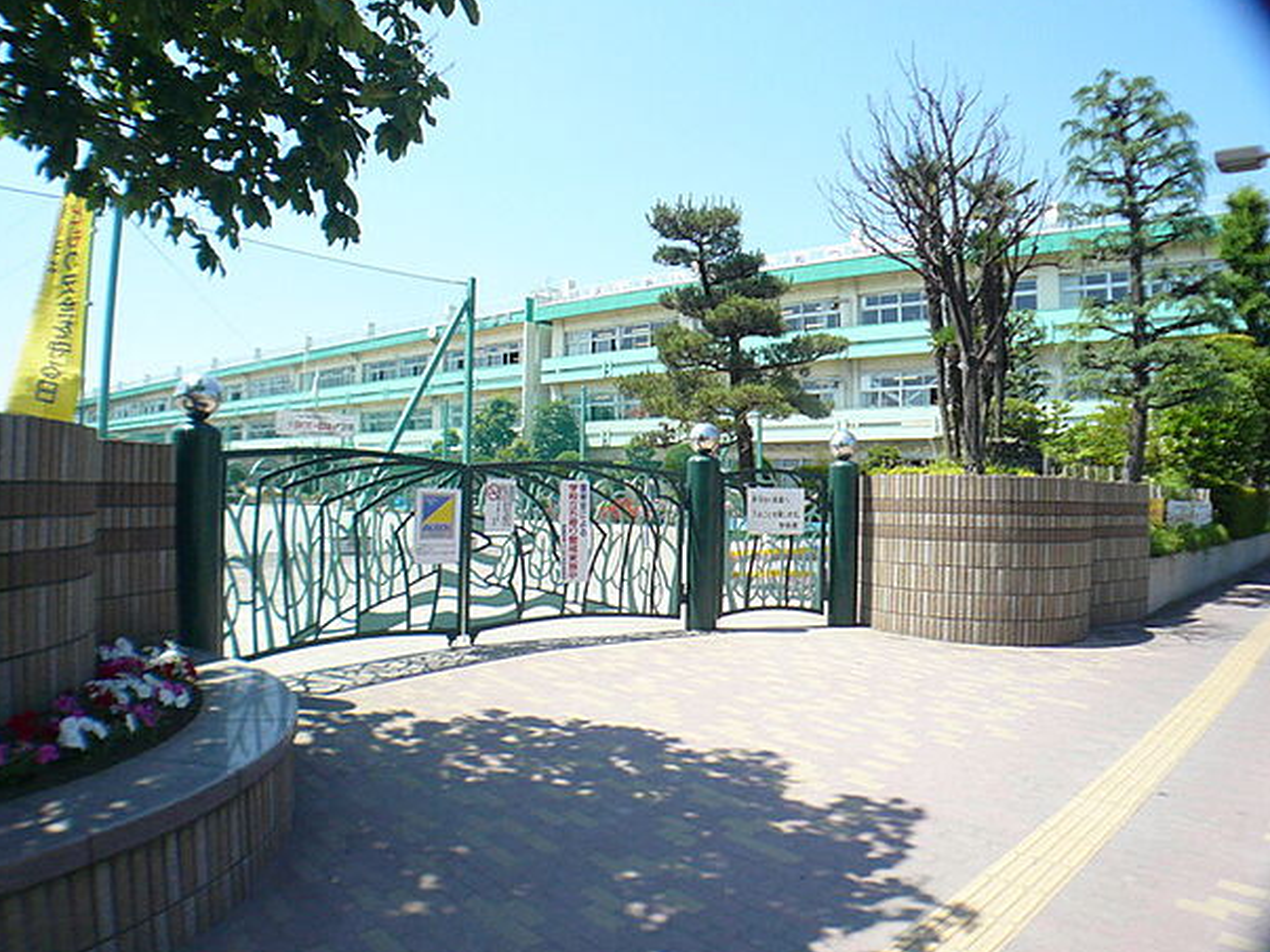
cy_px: 479
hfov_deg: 51.4
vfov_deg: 39.6
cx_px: 644
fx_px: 1321
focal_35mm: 36
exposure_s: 1/800
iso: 100
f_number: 2.8
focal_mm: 4.6
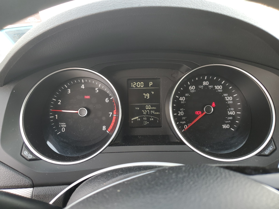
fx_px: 210
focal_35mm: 26
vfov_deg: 53.1
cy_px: 104
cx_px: 140
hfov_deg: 67.3
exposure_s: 1/120
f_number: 1.5
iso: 50
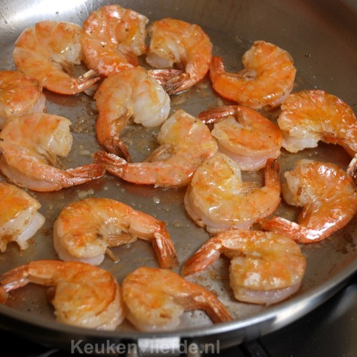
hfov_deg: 17.4
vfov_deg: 17.4
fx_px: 1167
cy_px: 177
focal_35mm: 100
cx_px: 145
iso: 200
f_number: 5
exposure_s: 1/30
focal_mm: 52
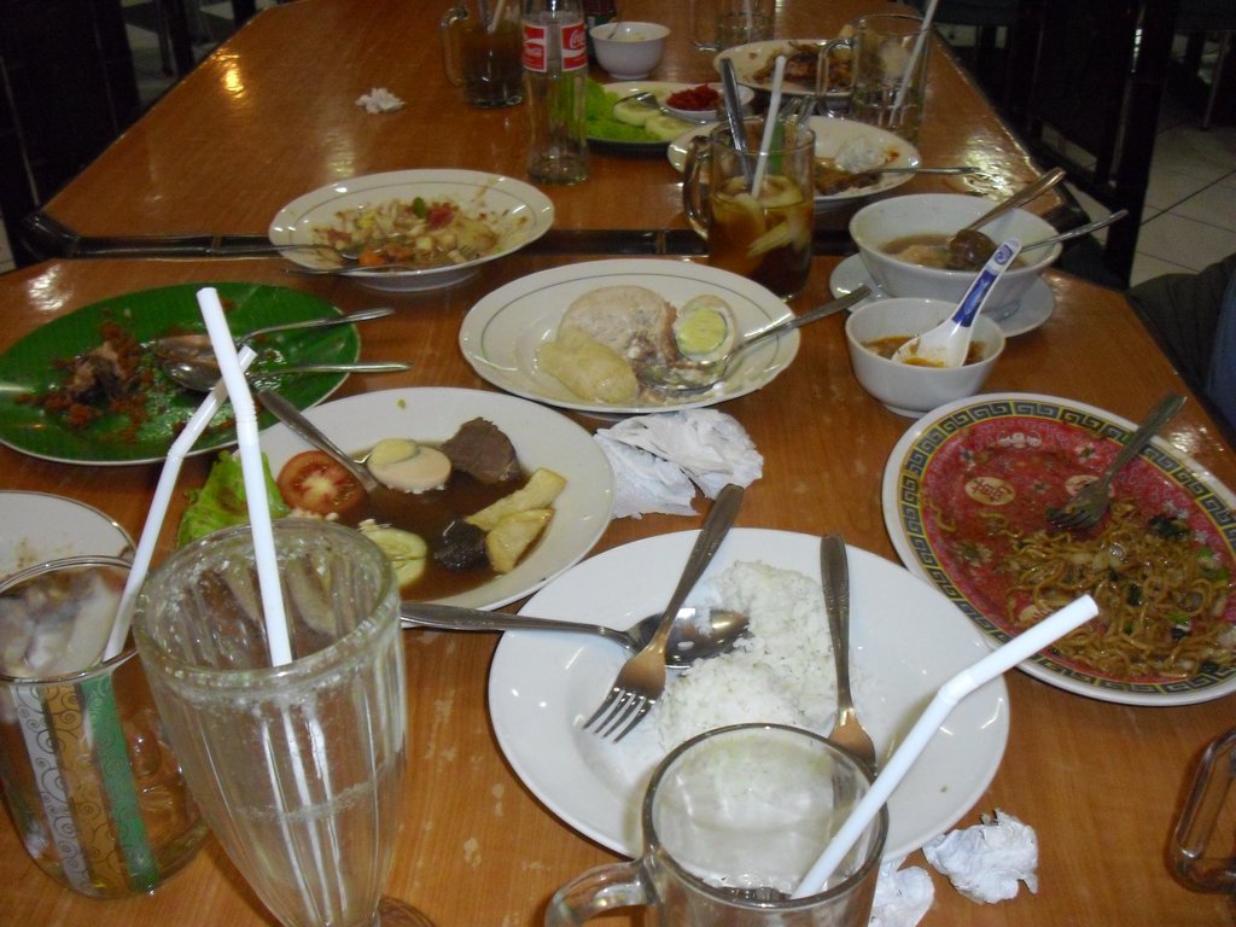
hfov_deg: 49.0
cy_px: 464
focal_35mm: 38
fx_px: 1357
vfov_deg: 37.7
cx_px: 618
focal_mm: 6.2
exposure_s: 1/60
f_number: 2.8
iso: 450
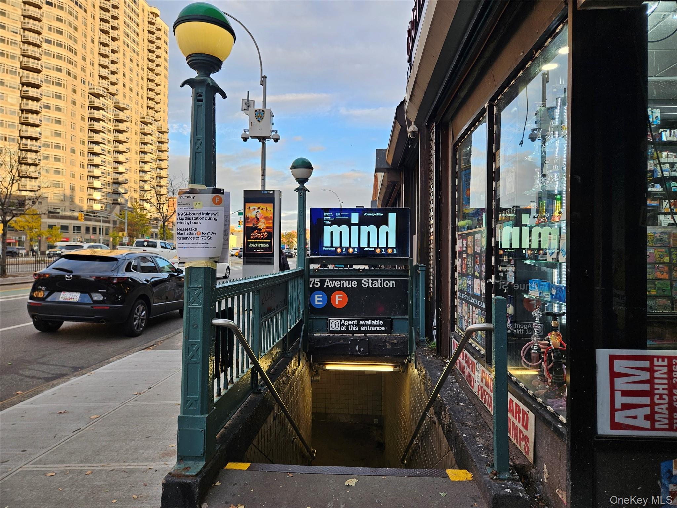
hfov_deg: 73.9
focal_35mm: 23
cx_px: 338
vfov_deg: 58.9
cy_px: 254
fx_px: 450
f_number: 1.8
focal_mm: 5.4
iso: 25
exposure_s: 1/151
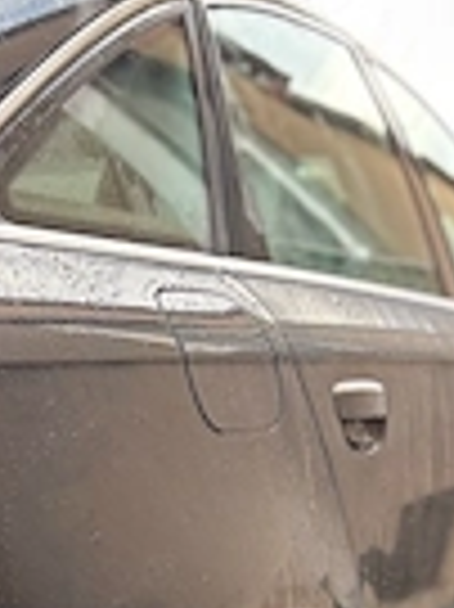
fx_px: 1349
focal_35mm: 77
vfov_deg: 23.4
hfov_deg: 19.0
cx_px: 121
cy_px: 712
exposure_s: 1/91
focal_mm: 5.96
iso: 125
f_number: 1.6
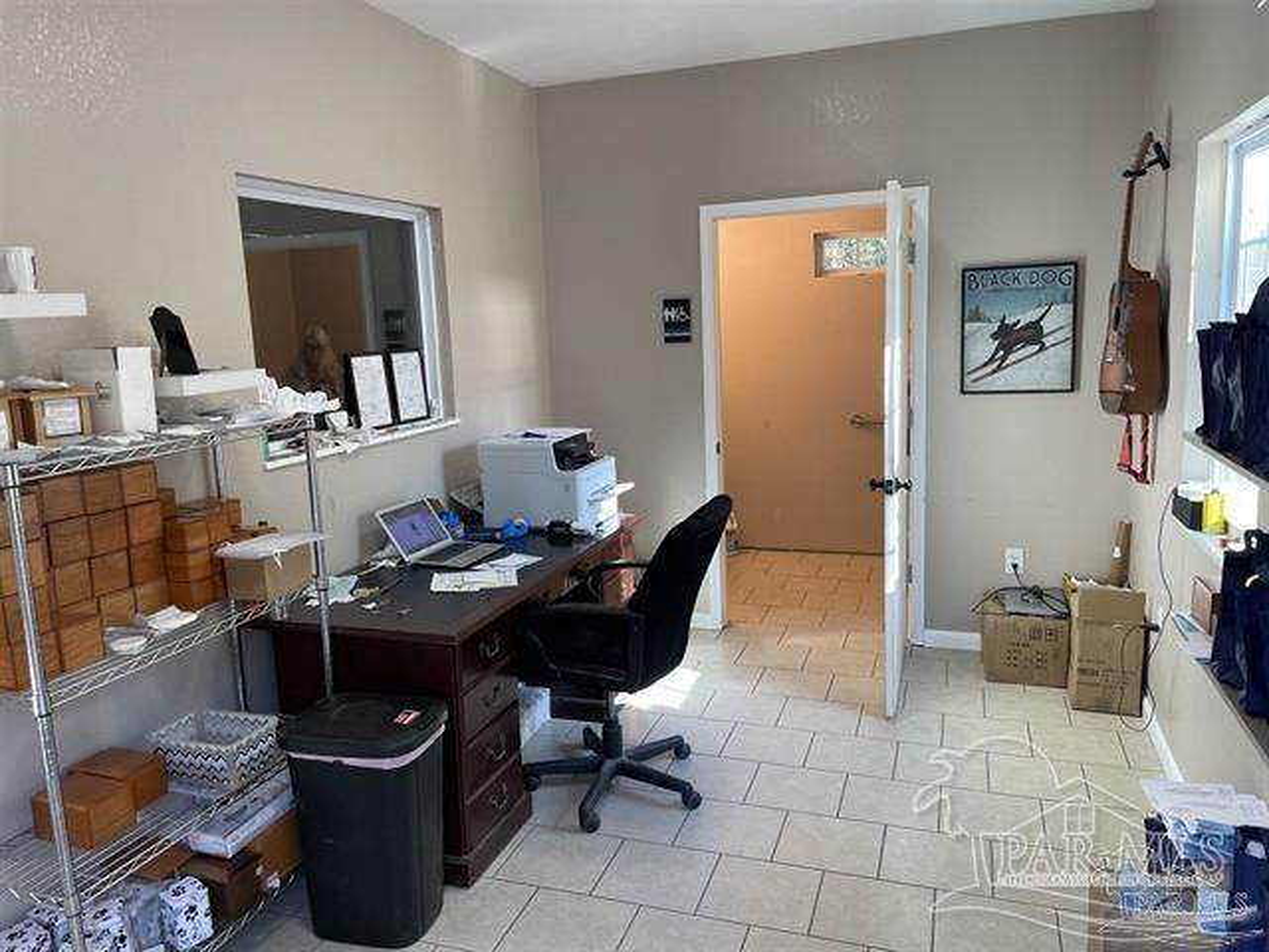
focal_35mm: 26
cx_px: 634
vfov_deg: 53.1
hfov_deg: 67.3
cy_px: 476
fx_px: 953
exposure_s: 1/60
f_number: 1.6
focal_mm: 4.2
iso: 80
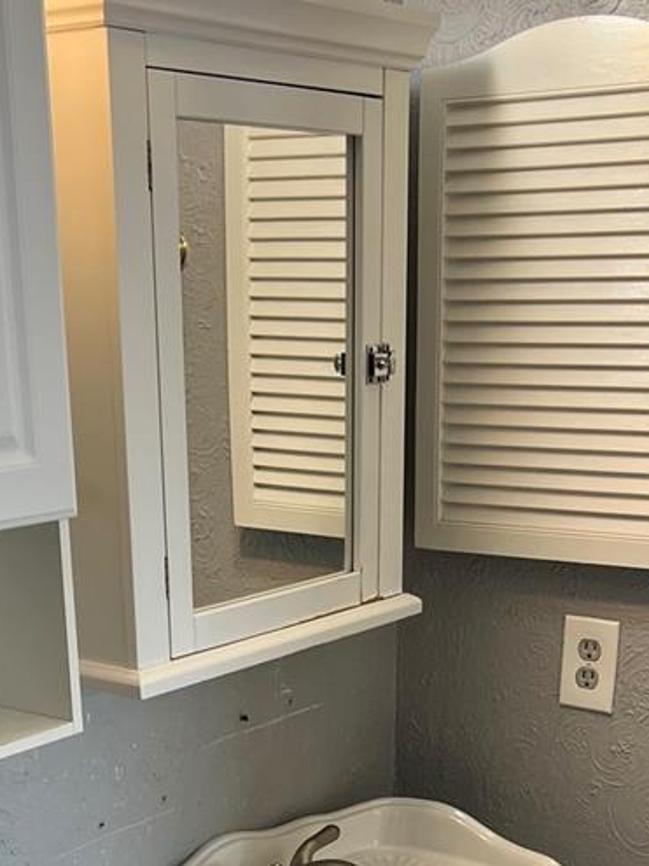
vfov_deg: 28.7
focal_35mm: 63
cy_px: 882
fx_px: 1576
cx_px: 313
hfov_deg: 23.3
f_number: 1.5
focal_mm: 5.7
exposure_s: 1/120
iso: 125
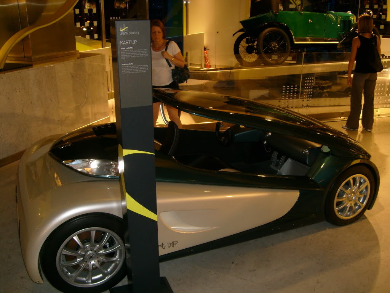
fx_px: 394
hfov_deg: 52.6
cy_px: 146
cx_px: 195
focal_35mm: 35
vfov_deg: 40.7
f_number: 2.8
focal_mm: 5.8
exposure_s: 1/45
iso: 100
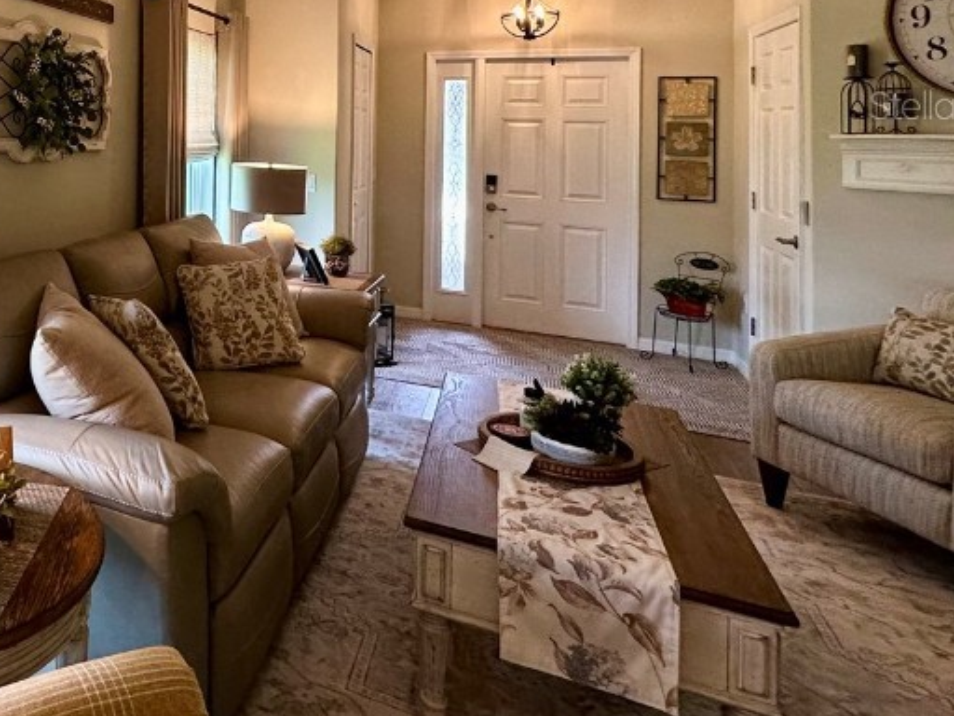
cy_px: 104
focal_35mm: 28
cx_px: 91
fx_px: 772
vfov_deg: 46.1
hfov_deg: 54.9
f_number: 2.2
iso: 200
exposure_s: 1/120
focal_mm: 2.22
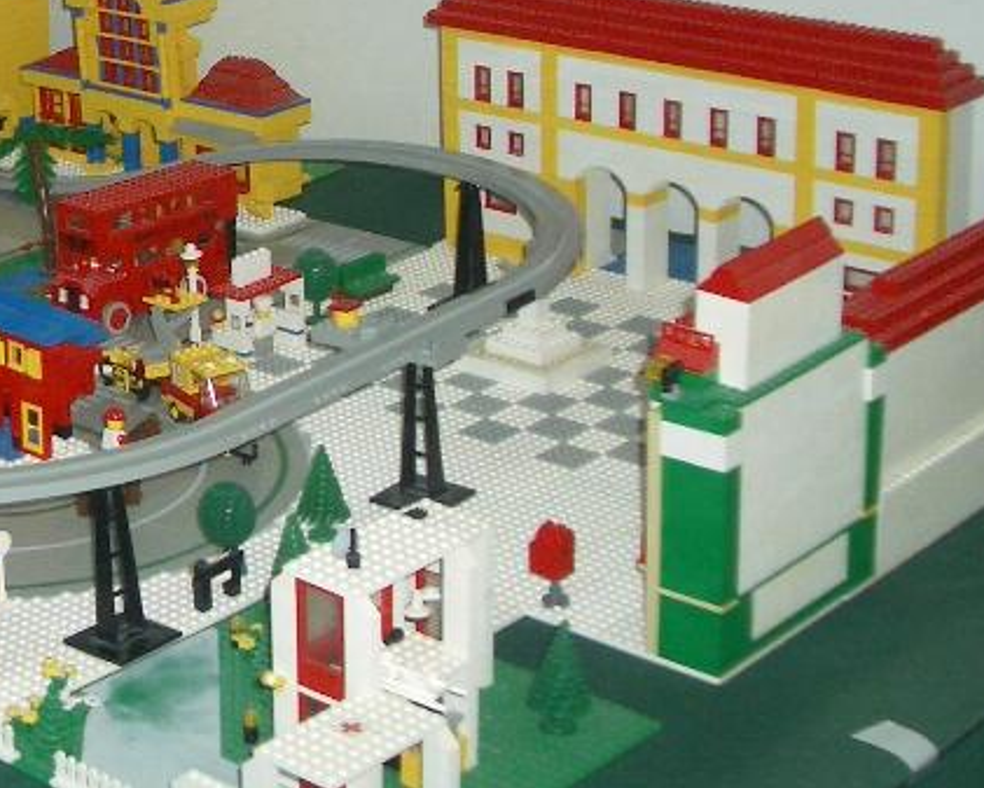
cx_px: -63
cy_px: 117
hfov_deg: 21.9
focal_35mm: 83
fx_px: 2418
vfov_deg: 18.3
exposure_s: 1/60
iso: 100
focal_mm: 5.8
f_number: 2.6
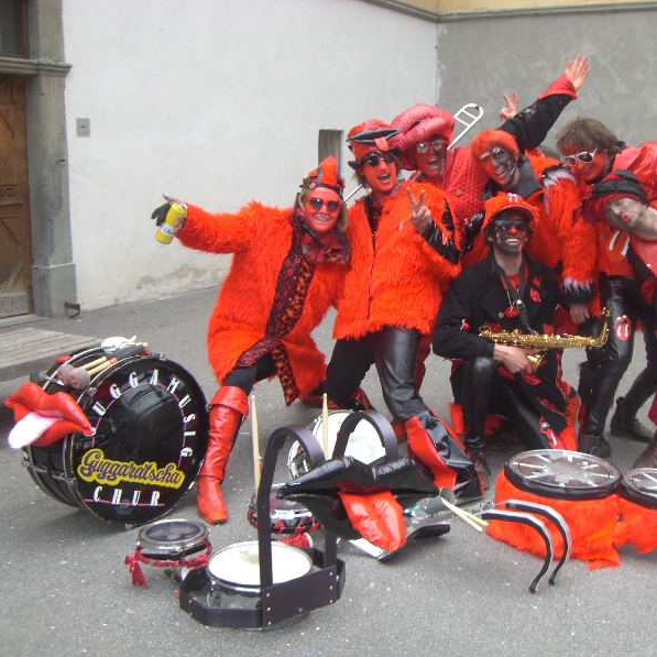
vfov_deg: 37.6
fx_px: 966
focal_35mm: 45
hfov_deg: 37.2
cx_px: 425
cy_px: 329
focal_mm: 6.2
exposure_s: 1/100
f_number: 2.7
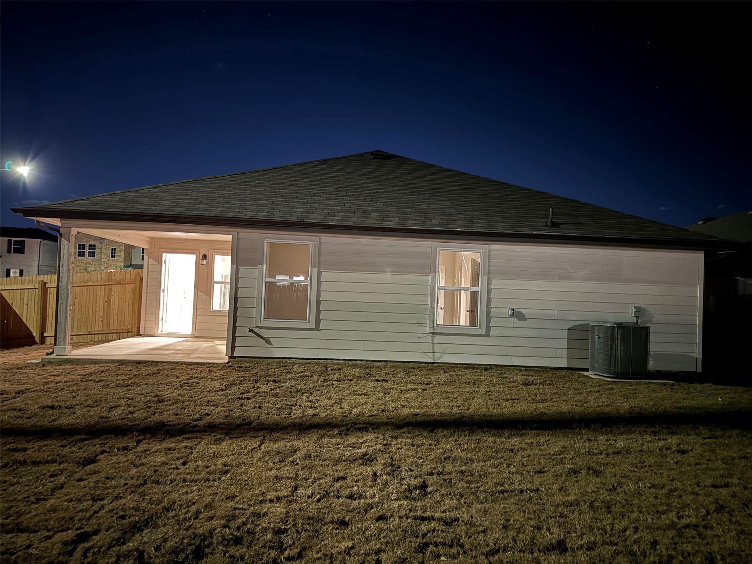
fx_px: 521
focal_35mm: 24
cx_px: 376
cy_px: 282
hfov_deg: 71.6
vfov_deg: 56.8
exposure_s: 1/5
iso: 2000
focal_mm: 6.86
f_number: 1.78
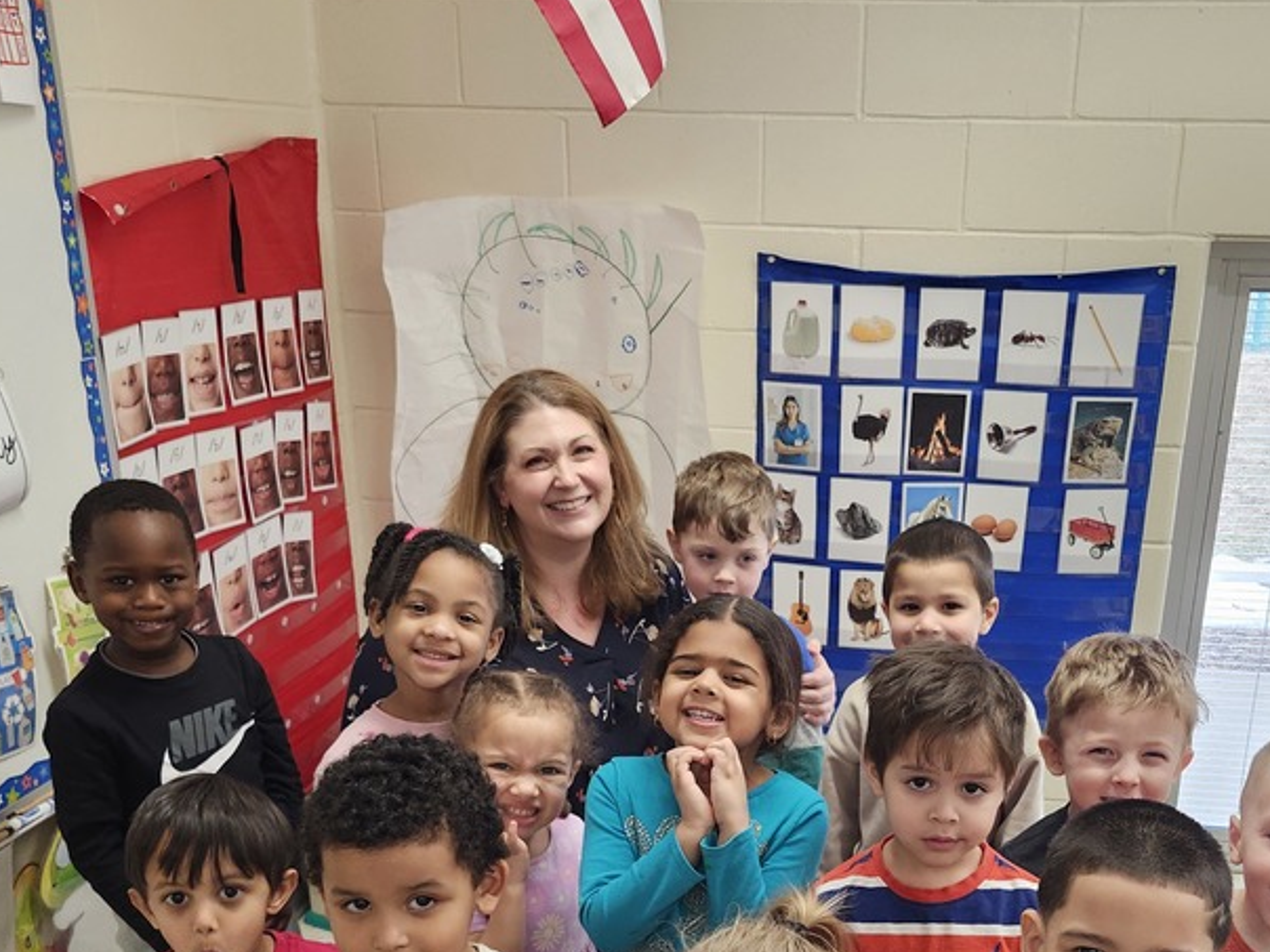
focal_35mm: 39
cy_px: 796
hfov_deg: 47.3
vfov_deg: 35.3
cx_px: 810
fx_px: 1431
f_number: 1.8
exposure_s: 1/120
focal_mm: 5.54
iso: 250
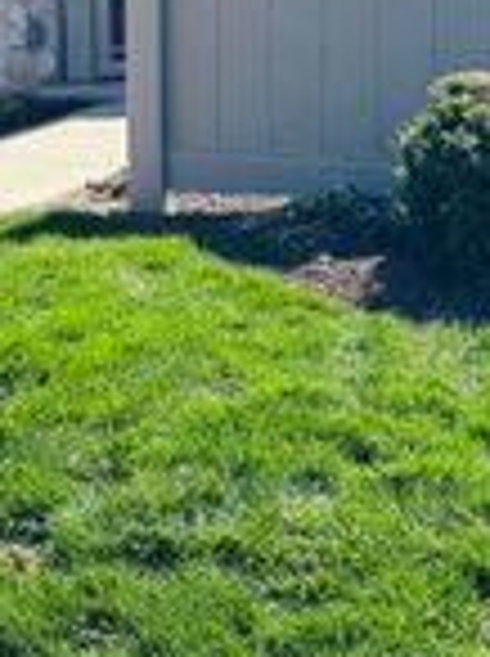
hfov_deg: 12.0
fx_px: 2253
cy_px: -2
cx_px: -175
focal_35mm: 119
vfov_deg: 16.2
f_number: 1.6
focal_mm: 5.96
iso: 50
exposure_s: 1/2342
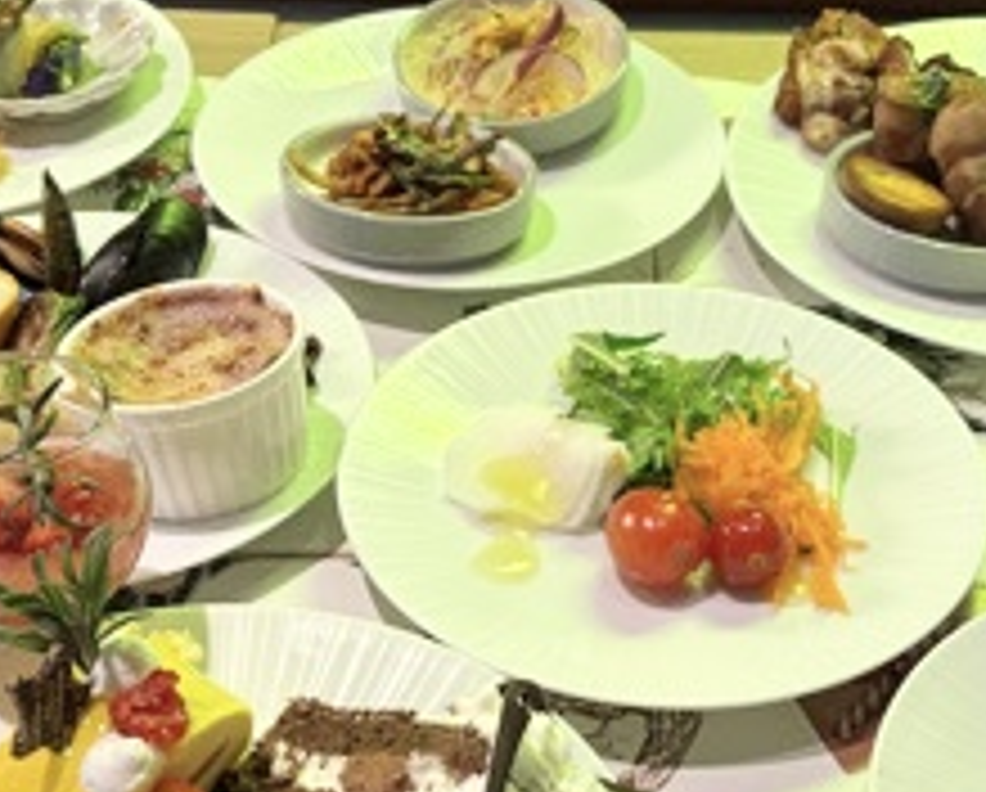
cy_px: 428
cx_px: 594
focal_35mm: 74
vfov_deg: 20.8
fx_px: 2163
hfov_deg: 25.6
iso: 160
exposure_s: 1/60
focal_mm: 5.96
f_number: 1.6
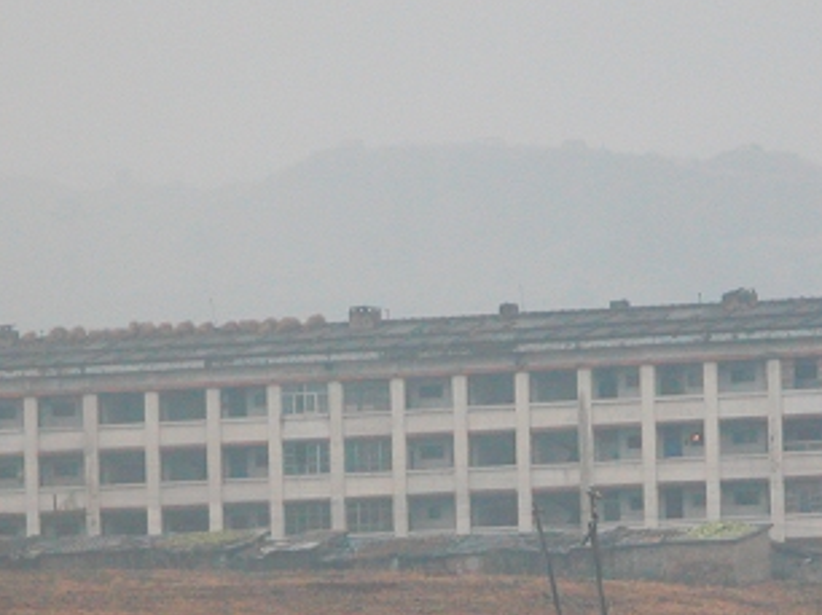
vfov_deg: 3.1
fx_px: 11199
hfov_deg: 4.2
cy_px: 549
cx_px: 497
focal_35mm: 472
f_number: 4.1
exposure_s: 1/84.1
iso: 100
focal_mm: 52.4
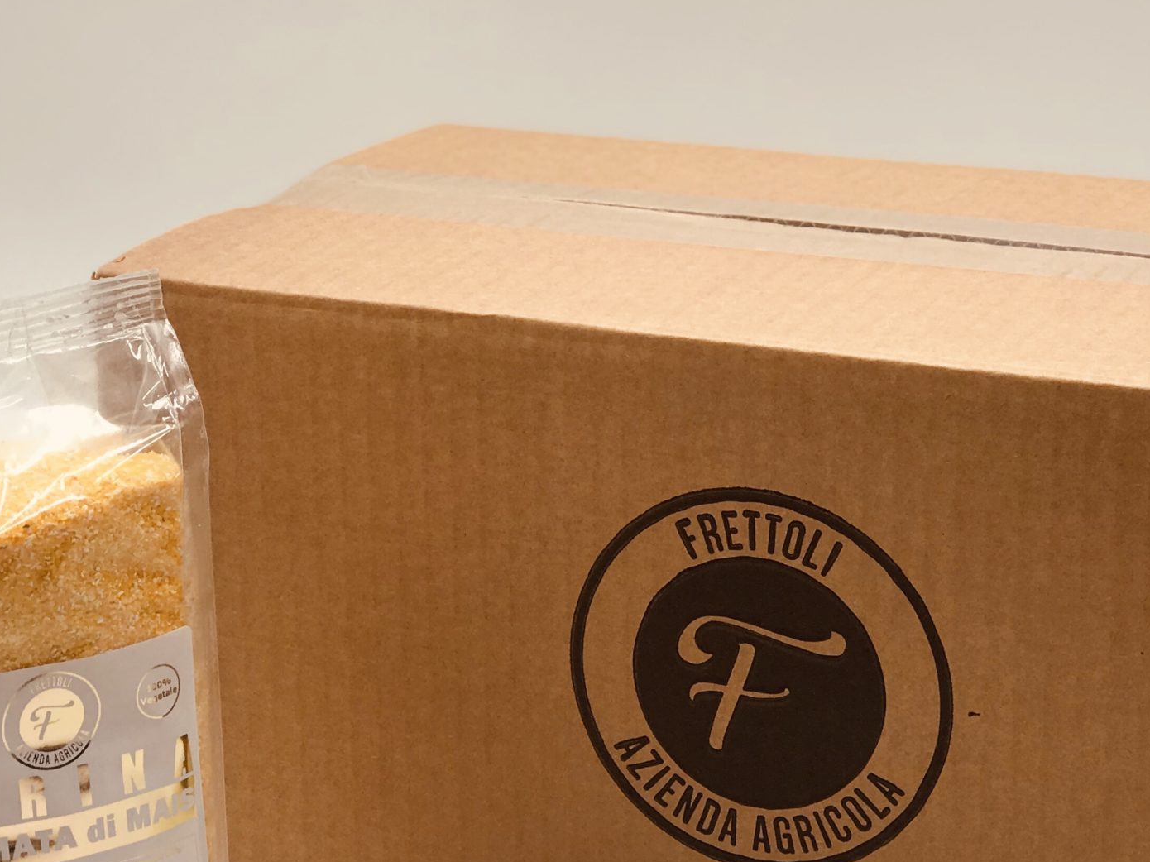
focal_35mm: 105
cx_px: 749
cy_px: 602
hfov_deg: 18.7
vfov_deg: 14.1
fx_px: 3488
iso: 20
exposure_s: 1/126
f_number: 2.8
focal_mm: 6.6
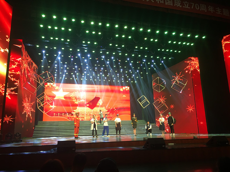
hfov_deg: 61.7
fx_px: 193
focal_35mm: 29
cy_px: 86
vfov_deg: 48.2
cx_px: 115
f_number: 2.2
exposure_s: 1/17
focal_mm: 4.15
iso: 32
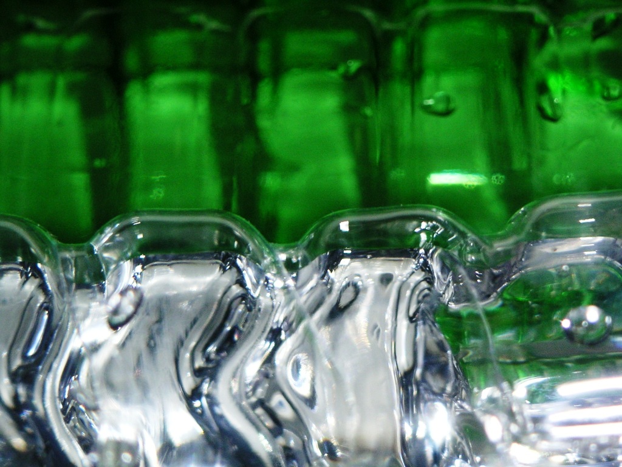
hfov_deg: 17.7
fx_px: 1995
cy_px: 234
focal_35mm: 111
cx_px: 311
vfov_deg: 13.3
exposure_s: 1/111
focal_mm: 17.1
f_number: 8
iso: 160
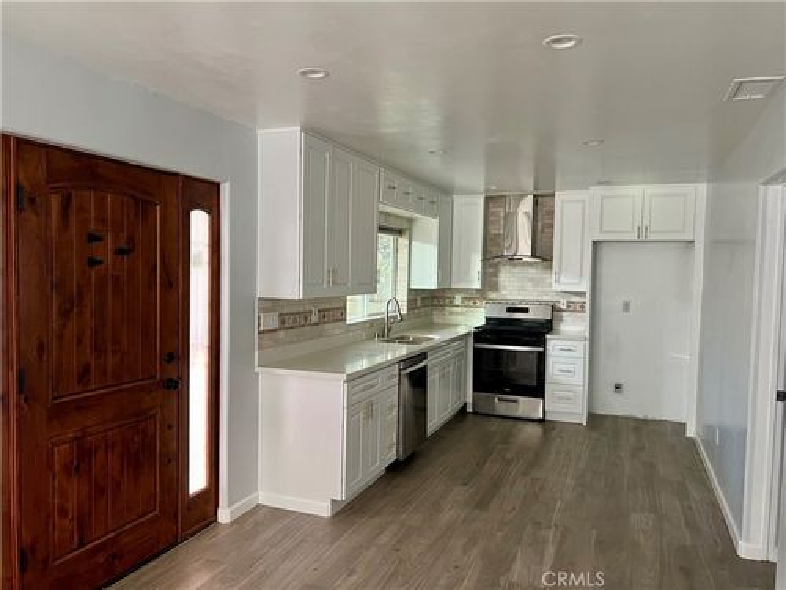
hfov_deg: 67.3
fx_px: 590
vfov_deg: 53.1
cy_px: 295
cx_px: 393
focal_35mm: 26
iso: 160
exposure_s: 1/60
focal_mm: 5.7
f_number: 1.5
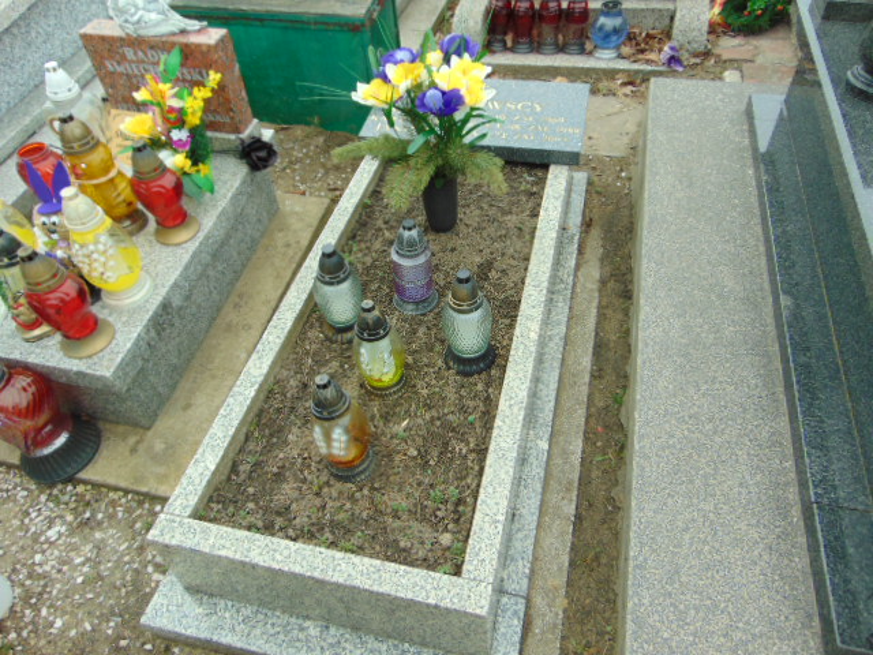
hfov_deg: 69.4
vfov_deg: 54.9
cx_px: 436
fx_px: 630
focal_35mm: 25
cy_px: 328
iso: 80
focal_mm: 4.5
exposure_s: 1/400
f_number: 3
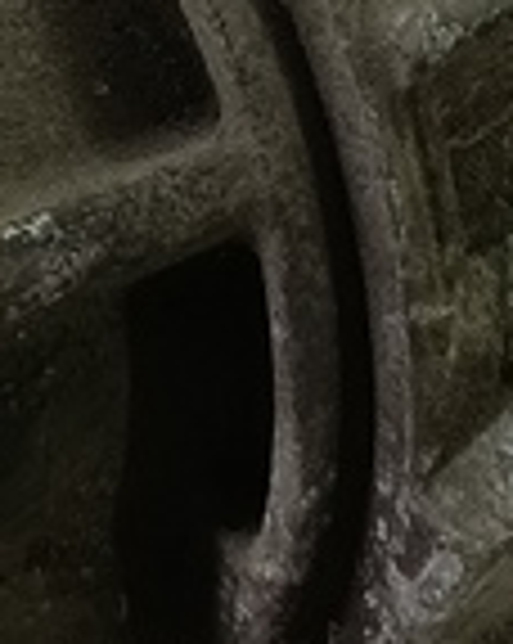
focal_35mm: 161
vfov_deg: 11.8
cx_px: 328
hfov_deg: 9.6
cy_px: -90
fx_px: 3062
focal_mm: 4.11
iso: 133
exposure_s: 1/50
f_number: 1.6
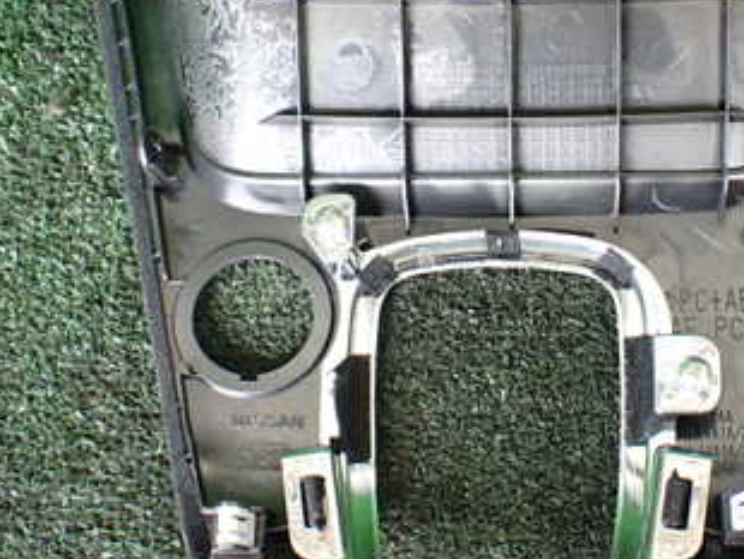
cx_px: 478
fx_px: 1248
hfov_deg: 33.0
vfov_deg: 25.2
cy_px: 221
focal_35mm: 58
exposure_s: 1/125
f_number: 2.3
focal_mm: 5.4
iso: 640
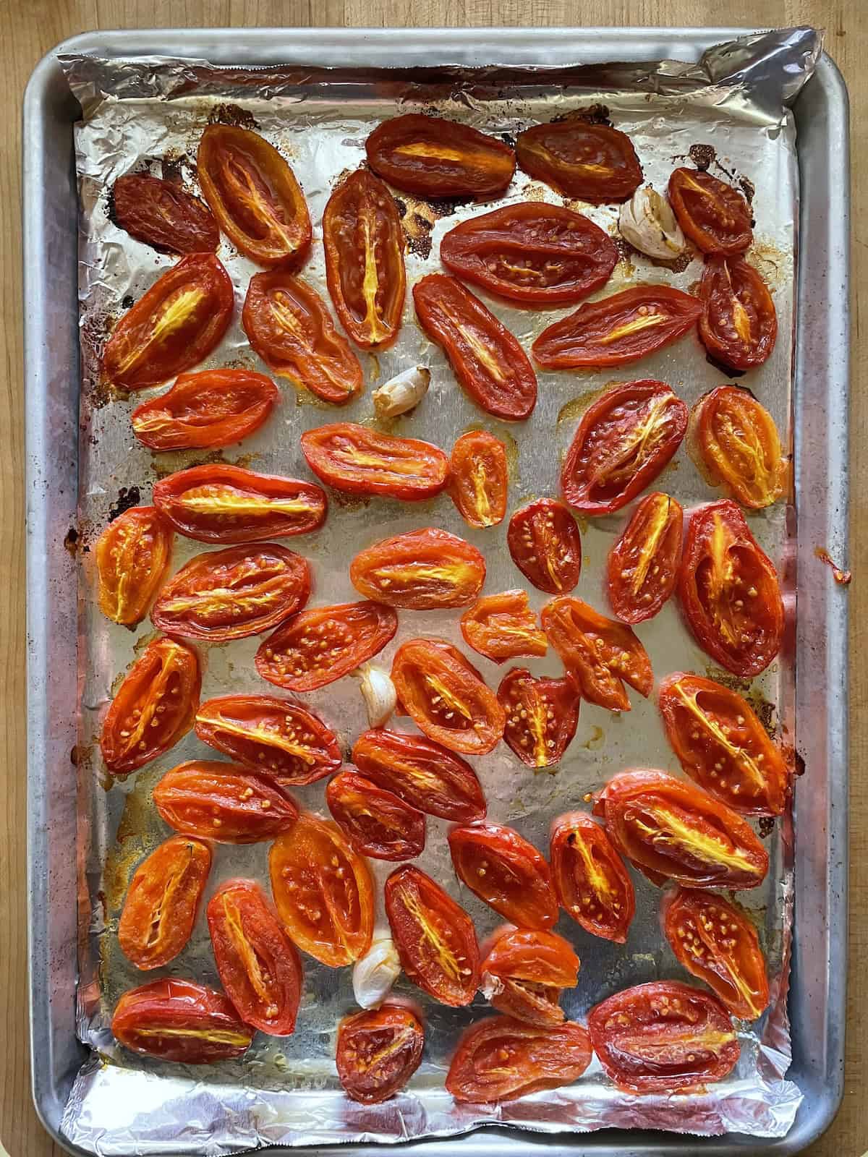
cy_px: 578
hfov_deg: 53.1
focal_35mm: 26
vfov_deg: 67.3
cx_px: 434
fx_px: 869
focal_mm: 4.2
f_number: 1.6
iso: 320
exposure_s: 1/60
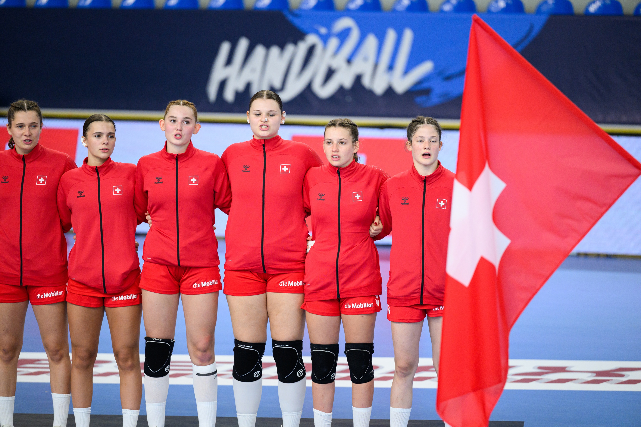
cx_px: 320
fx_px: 3561
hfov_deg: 10.3
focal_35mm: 200
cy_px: 214
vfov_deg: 6.9
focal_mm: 200
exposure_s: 1/1600
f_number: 2.8
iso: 2500
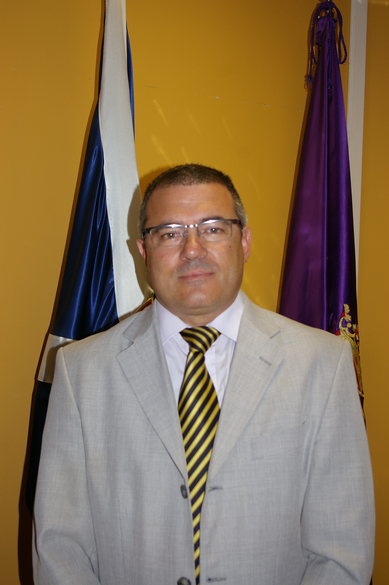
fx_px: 852
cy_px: 292
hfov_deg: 25.7
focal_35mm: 52
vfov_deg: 37.9
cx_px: 194
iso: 200
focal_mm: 35
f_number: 4.5
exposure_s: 1/45
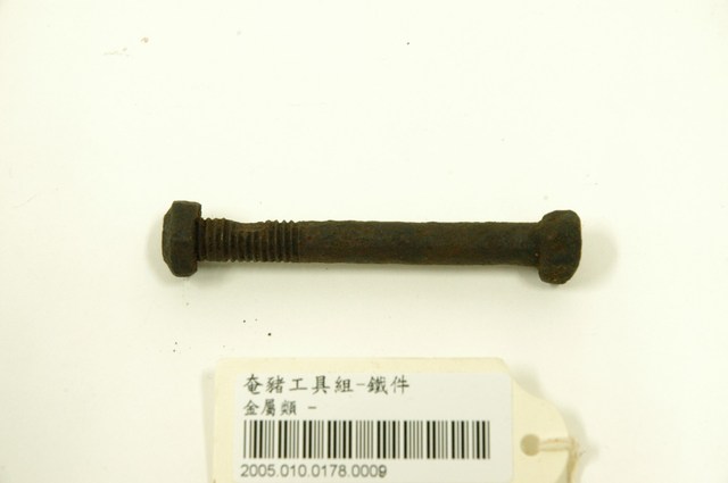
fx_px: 2121
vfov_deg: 13.0
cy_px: 242
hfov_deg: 19.5
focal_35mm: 105
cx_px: 364
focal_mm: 70
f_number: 8
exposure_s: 1/13
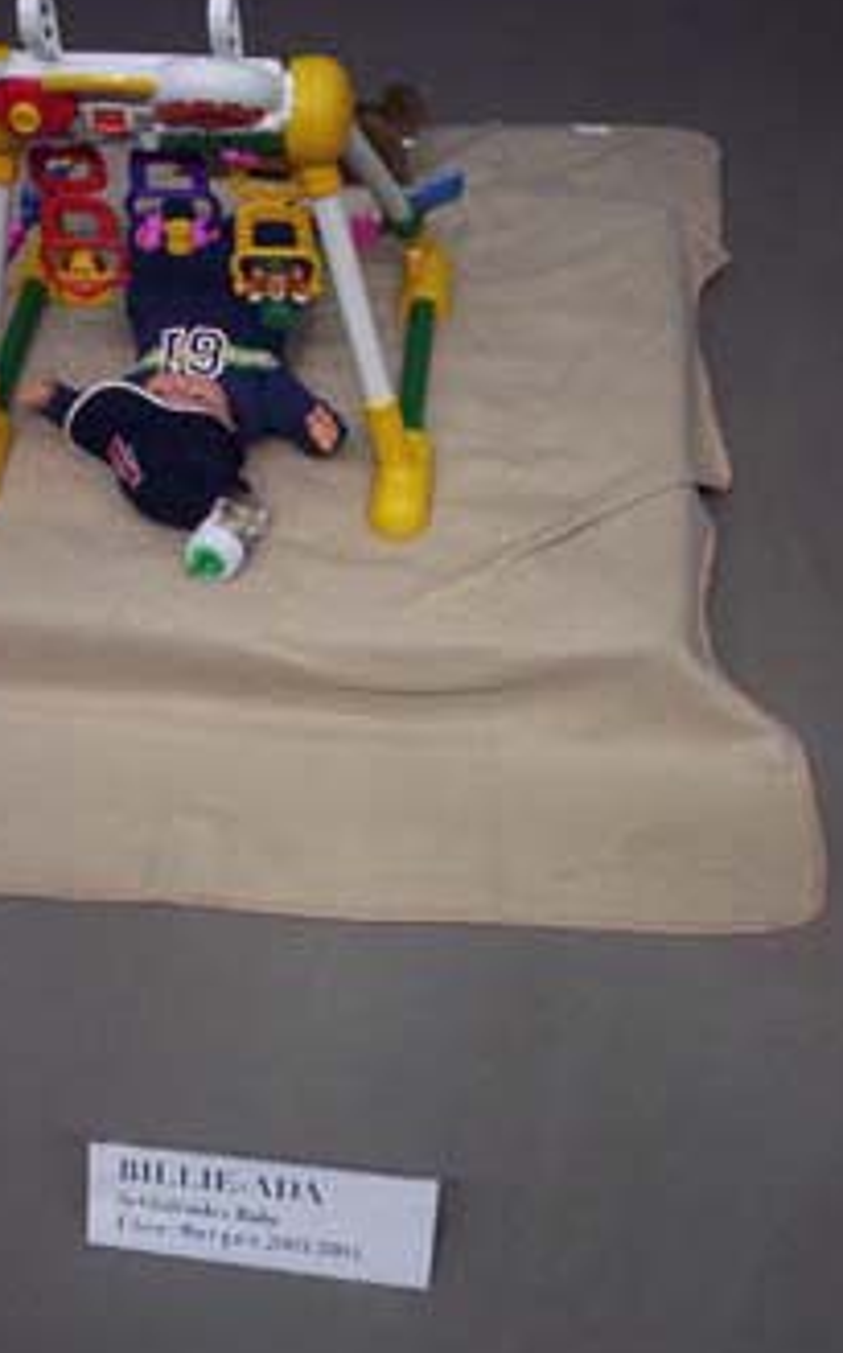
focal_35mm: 43
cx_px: 354
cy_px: 654
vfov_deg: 46.2
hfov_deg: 29.8
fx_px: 1584
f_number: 4.5
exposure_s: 1/37.6
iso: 200
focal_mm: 4.99
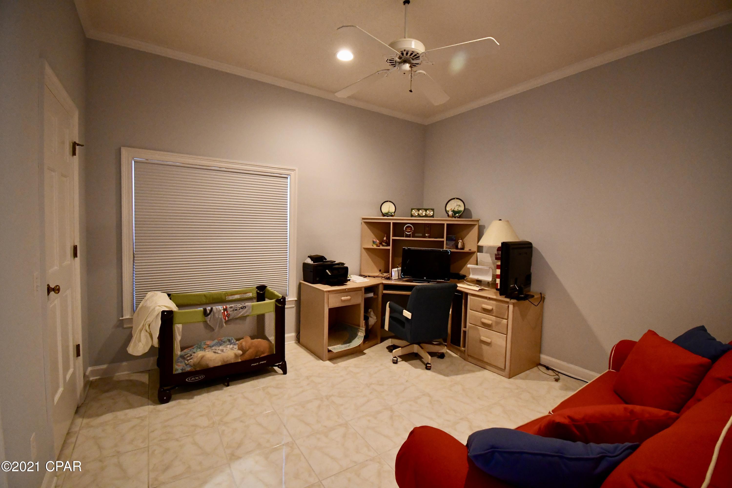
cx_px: 366
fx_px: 305
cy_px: 244
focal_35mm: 15
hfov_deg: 100.4
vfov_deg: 77.3
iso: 3200
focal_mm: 10
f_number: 4.5
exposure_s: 1/125
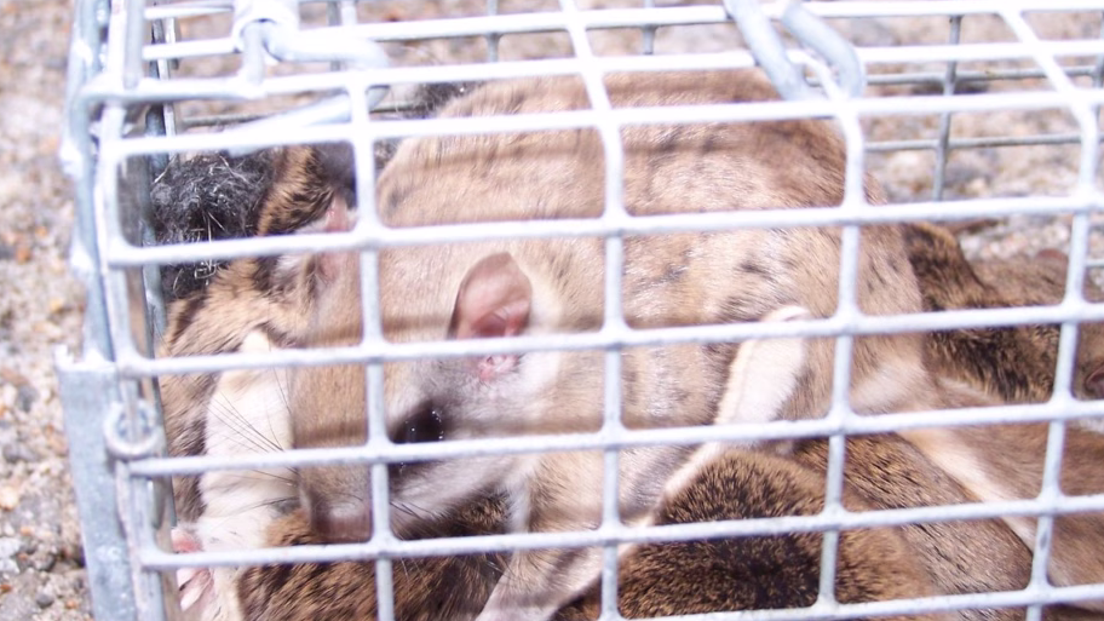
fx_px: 2400
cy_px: 265
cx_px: 539
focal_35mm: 82
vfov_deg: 14.7
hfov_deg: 25.9
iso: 140
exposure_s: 1/90
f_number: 3.2
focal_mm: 11.1
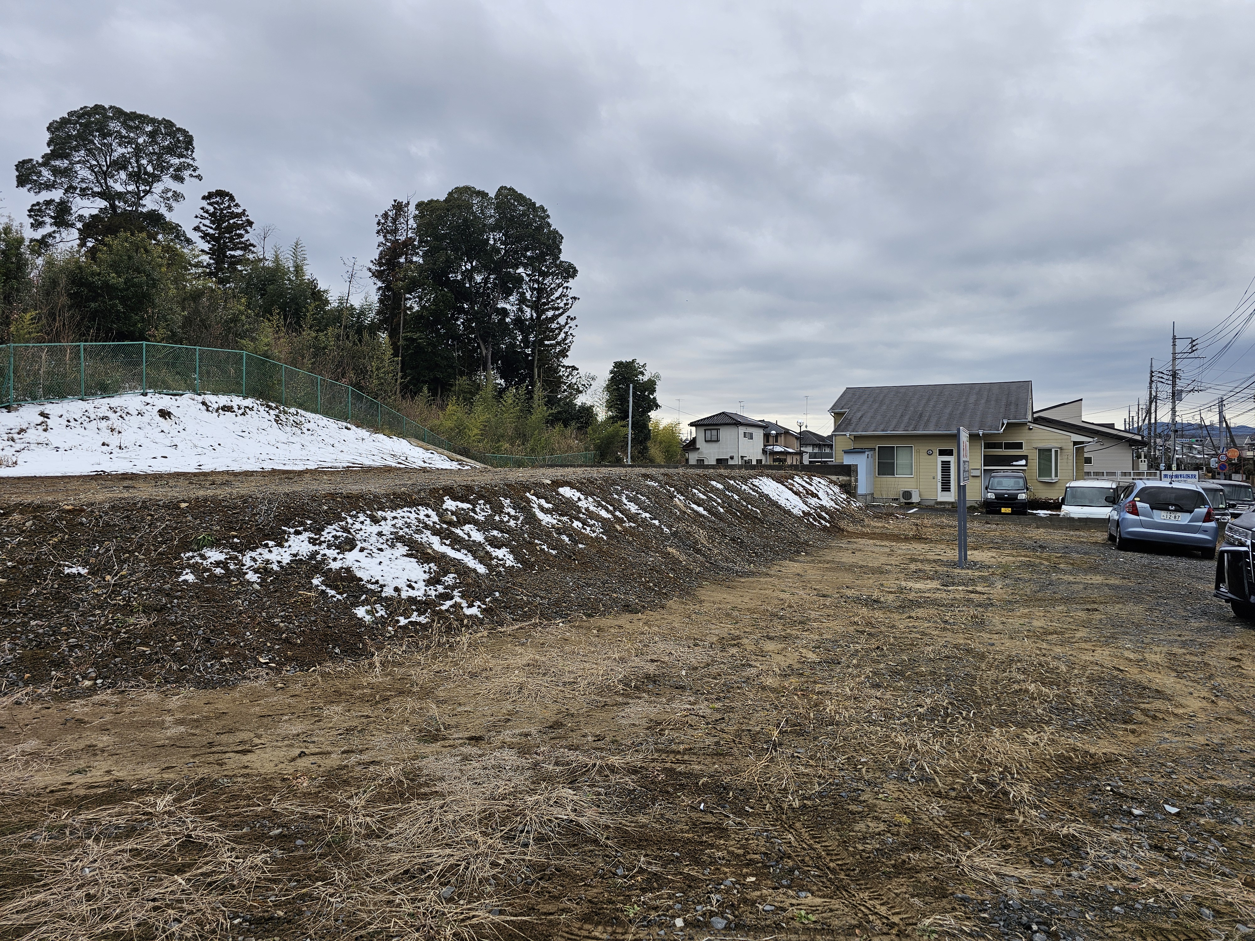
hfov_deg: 73.9
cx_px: 628
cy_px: 470
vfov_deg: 58.9
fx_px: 834
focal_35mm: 23
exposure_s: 1/388
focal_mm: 6.3
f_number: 1.7
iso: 10
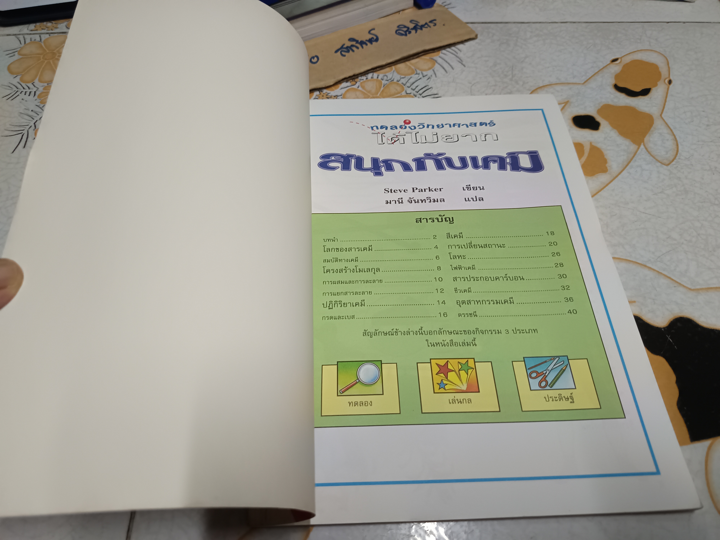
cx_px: 360
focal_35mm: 24
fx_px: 499
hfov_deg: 71.6
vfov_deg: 56.8
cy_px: 270
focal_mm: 5.31
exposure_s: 1/50
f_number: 1.7
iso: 937
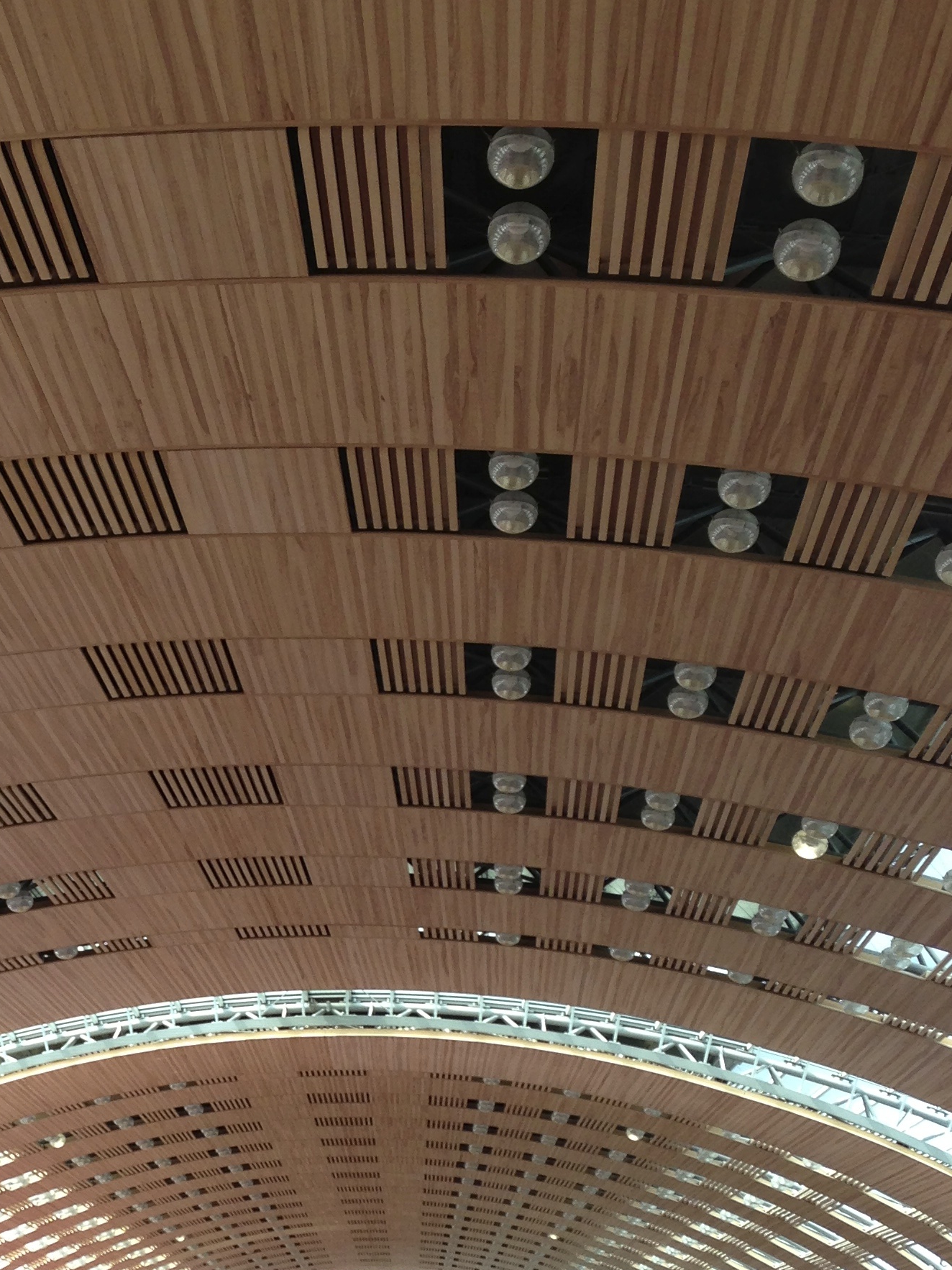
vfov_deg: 31.0
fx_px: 2237
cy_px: 977
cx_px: 111
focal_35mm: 61
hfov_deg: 23.4
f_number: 2.4
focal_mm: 4.13
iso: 64
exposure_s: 1/120
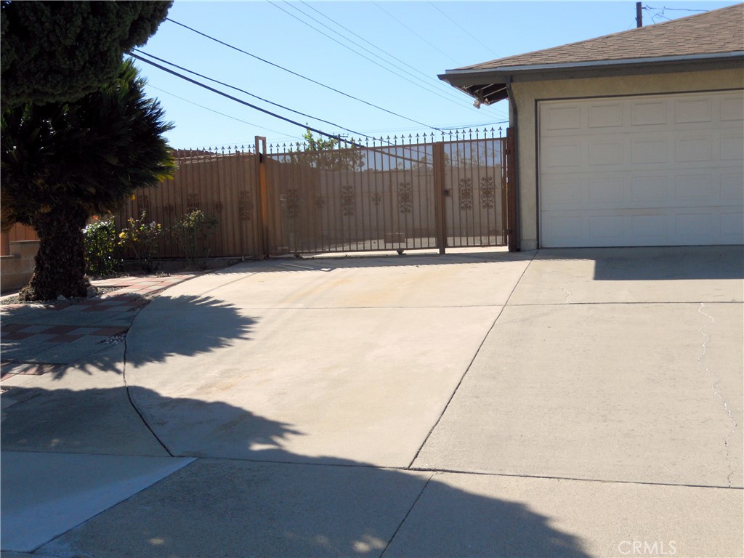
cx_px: 372
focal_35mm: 41
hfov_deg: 45.8
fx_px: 881
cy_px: 279
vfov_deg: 35.1
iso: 80
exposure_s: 1/320
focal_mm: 7.3
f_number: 6.4
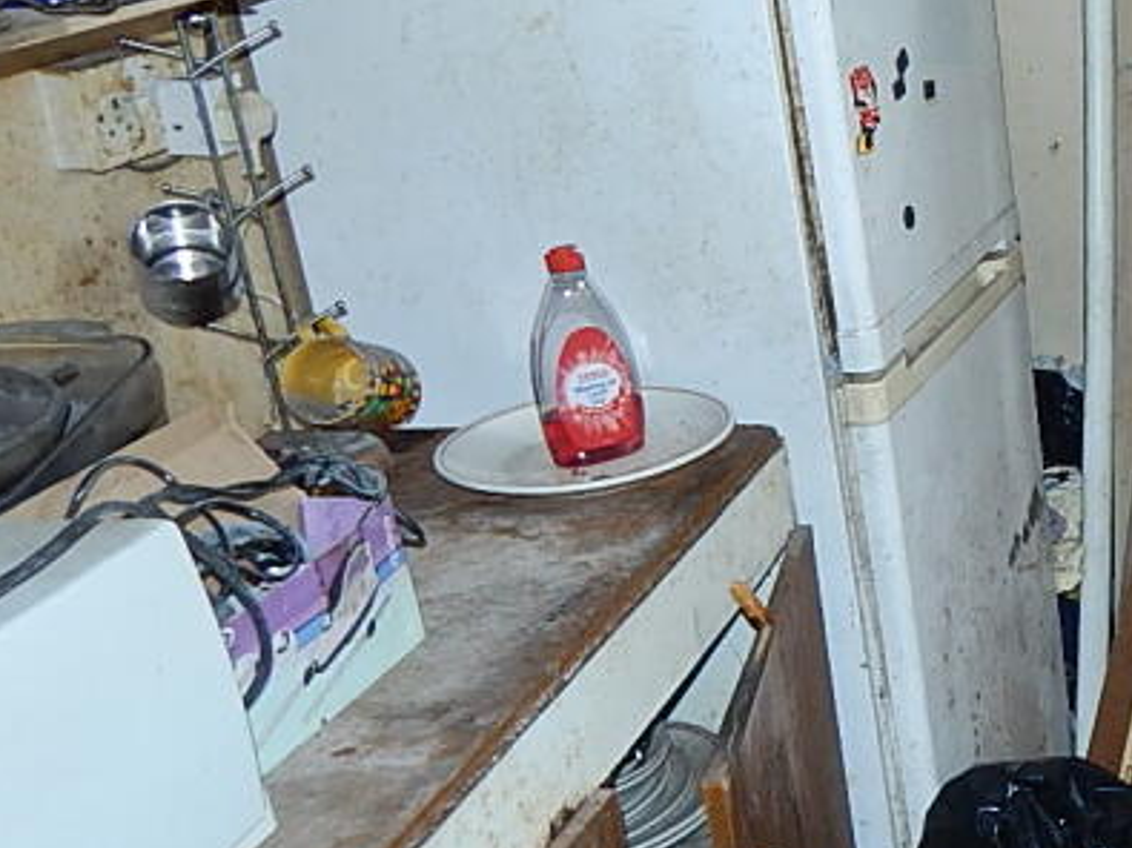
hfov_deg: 28.1
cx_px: 1456
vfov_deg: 25.6
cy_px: 424
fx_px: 1863
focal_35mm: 57
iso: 125
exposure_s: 1/30
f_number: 3
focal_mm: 4
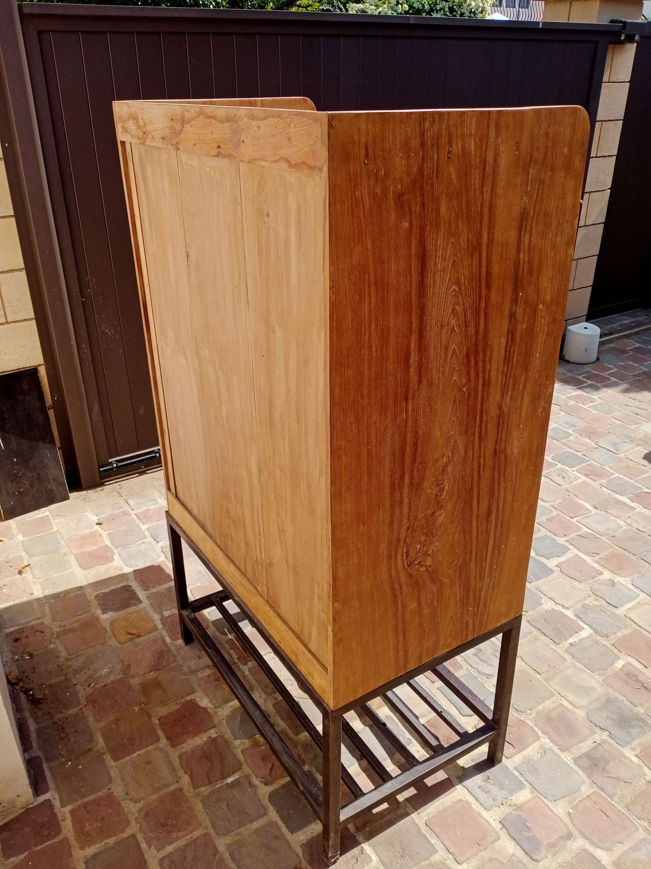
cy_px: 434
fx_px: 702
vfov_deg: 63.4
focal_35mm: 28
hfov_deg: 49.7
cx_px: 326
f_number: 1.8
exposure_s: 1/832
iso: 111
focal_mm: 4.05
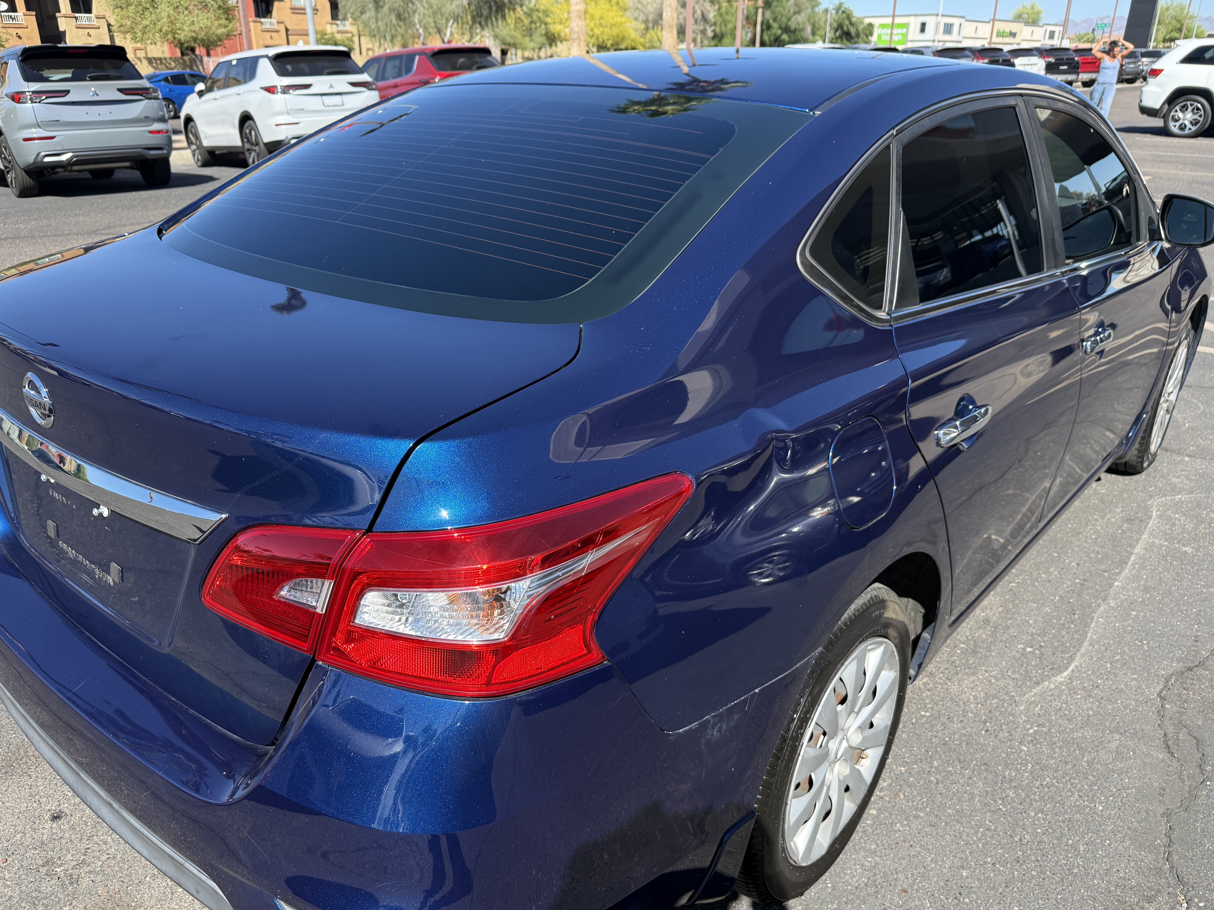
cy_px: 491
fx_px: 912
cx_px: 576
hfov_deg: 67.3
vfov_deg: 53.0
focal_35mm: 26
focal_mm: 6.76
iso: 100
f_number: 1.78
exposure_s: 1/1949
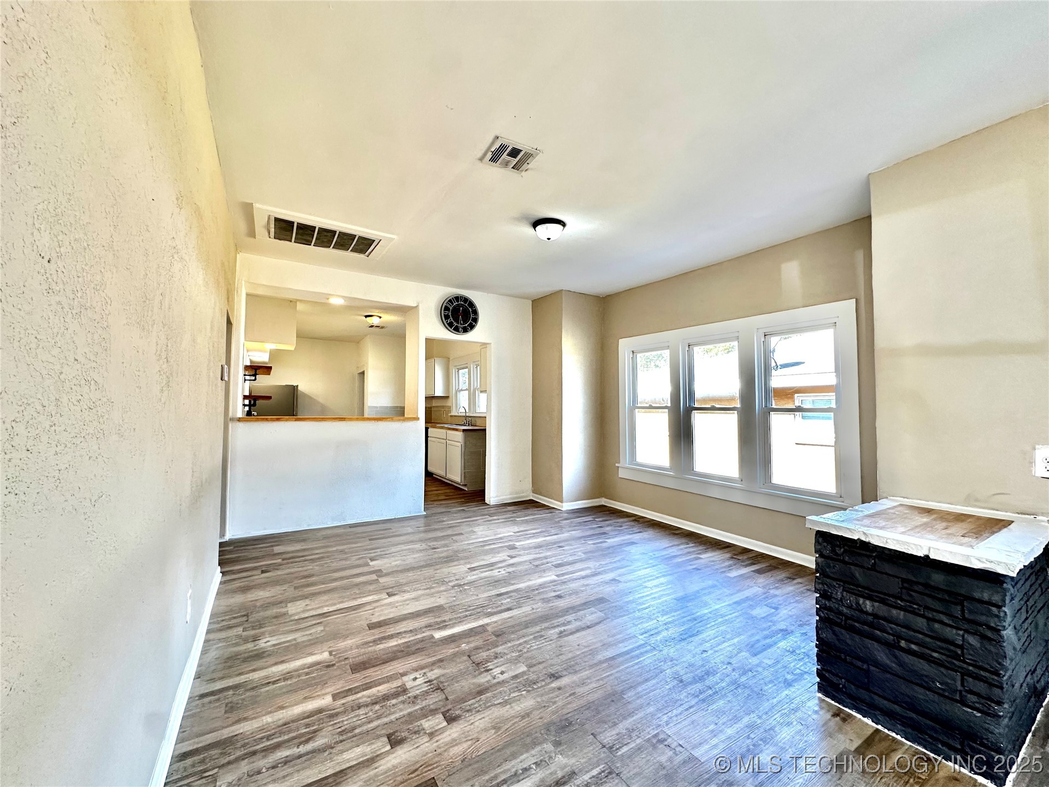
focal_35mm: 14
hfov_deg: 102.1
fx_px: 424
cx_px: 524
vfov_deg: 85.7
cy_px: 394
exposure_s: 1/120
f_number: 2.2
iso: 200
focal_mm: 2.22
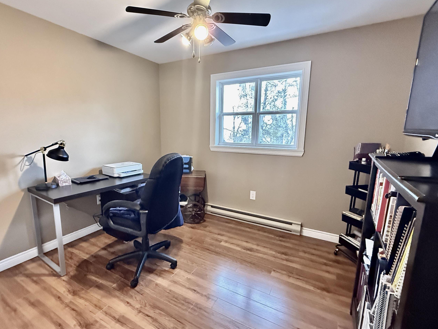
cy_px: 168
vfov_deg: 74.7
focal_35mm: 17
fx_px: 215
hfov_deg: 91.0
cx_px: 209
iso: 1000
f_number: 2.2
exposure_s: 1/40
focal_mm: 2.22
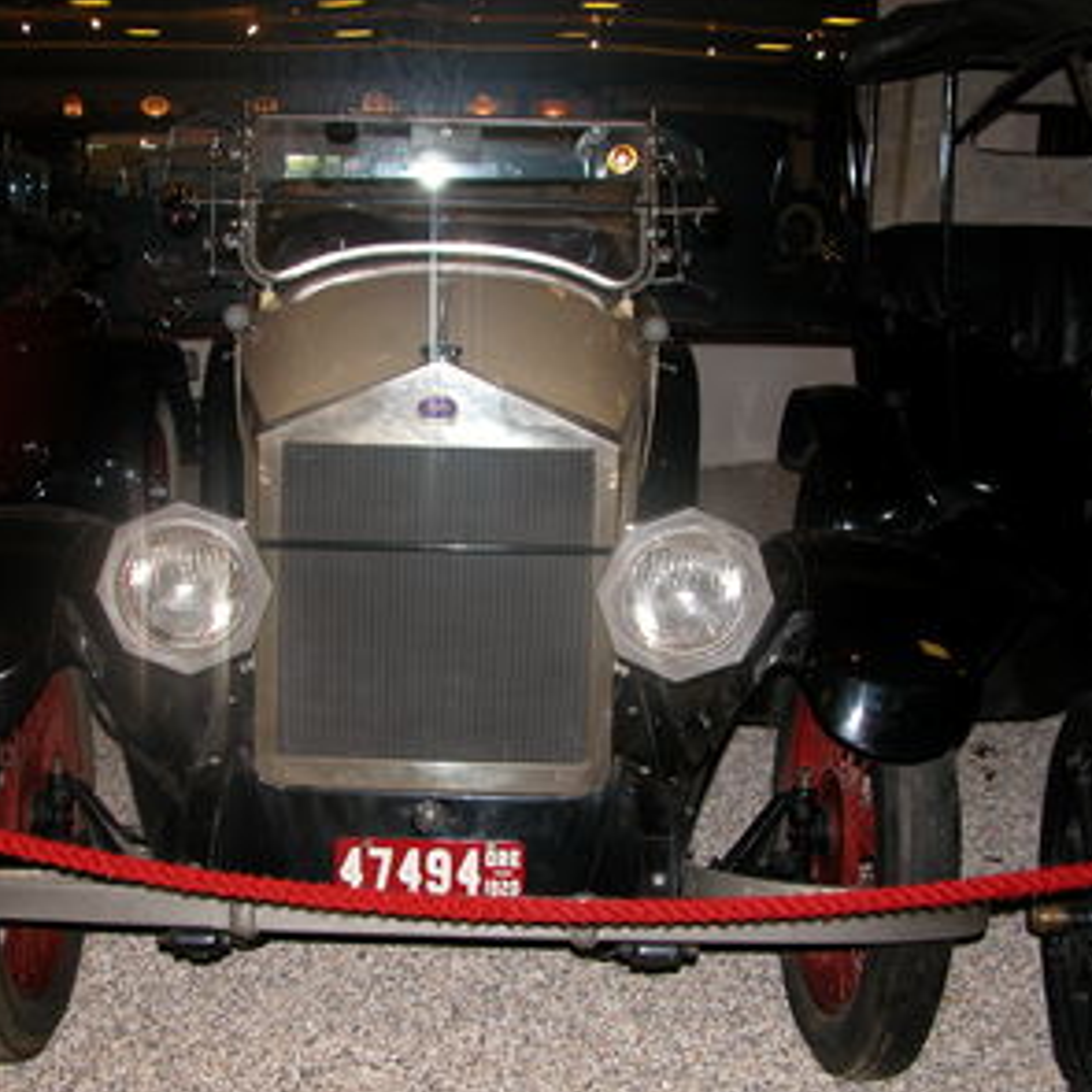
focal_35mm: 42
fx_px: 1499
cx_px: 437
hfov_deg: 39.9
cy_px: 552
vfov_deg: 40.0
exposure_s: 1/60
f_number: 2.8
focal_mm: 8.9
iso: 100
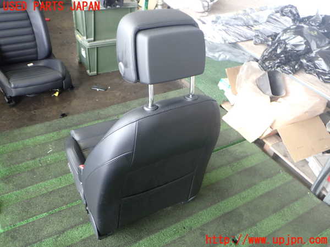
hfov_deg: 60.0
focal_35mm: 30
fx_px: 286
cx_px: 165
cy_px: 124
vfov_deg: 46.8
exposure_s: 1/30
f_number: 2.3
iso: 200
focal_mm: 5.4
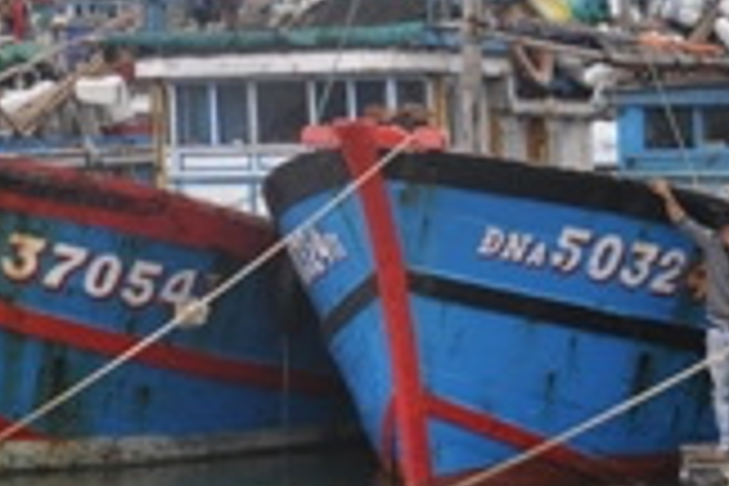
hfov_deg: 7.6
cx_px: 842
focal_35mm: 268
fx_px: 5427
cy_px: 180
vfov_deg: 5.1
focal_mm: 58
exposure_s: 1/160
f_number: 6.3
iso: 200
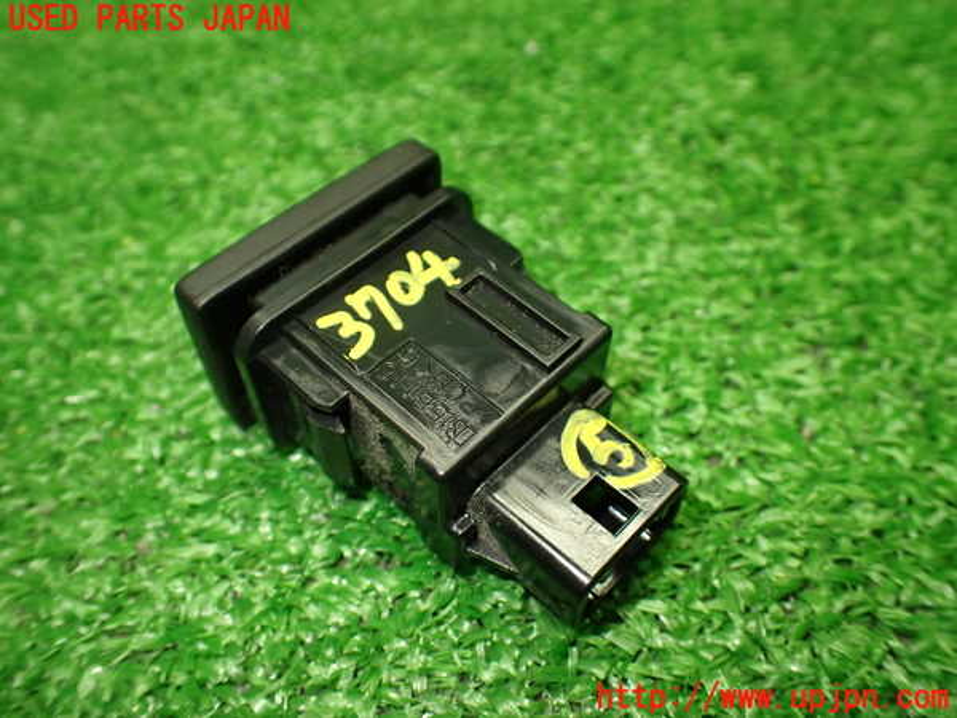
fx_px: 829
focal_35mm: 30
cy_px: 359
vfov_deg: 46.8
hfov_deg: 60.0
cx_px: 478
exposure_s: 1/125
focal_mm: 5.4
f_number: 2.3
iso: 400
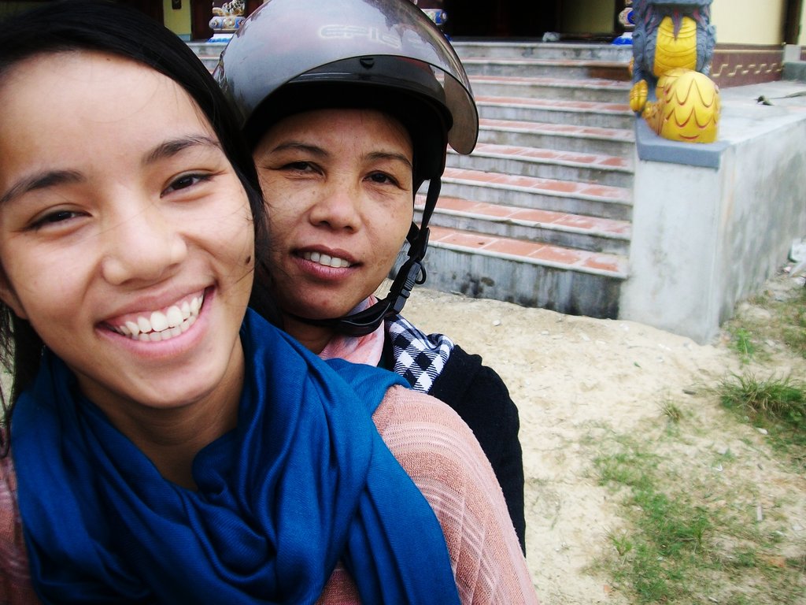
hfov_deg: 51.4
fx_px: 838
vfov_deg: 39.7
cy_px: 302
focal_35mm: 36
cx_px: 403
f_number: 2.7
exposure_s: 1/250
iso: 80
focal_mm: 6
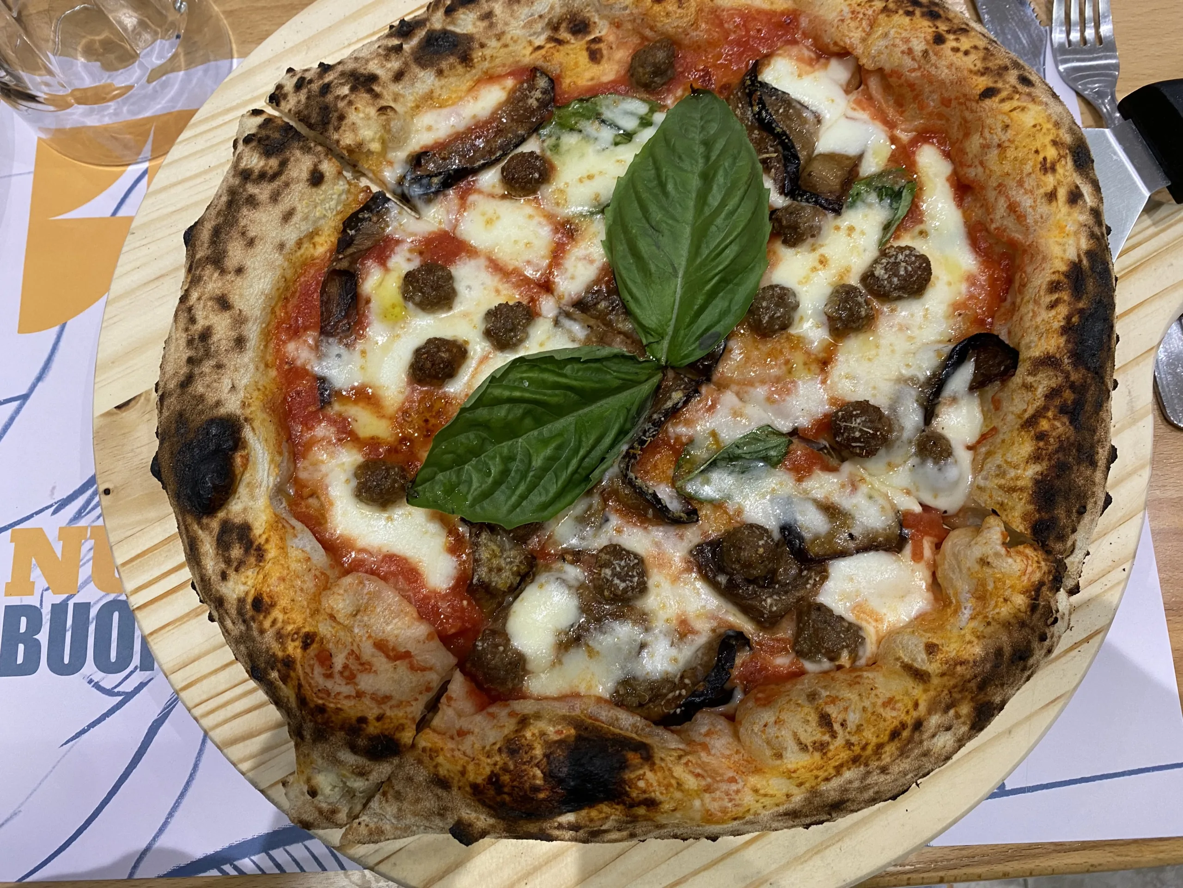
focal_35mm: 26
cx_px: 592
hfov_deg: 67.3
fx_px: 889
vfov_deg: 53.1
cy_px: 444
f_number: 1.8
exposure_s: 1/50
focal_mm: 4.25
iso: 100
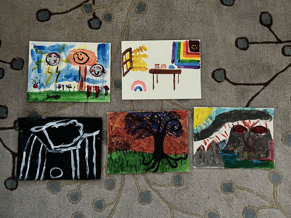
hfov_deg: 65.3
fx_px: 227
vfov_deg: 51.3
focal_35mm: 27
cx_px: 142
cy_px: 110
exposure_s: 1/30
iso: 640
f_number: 1.5
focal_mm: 5.7
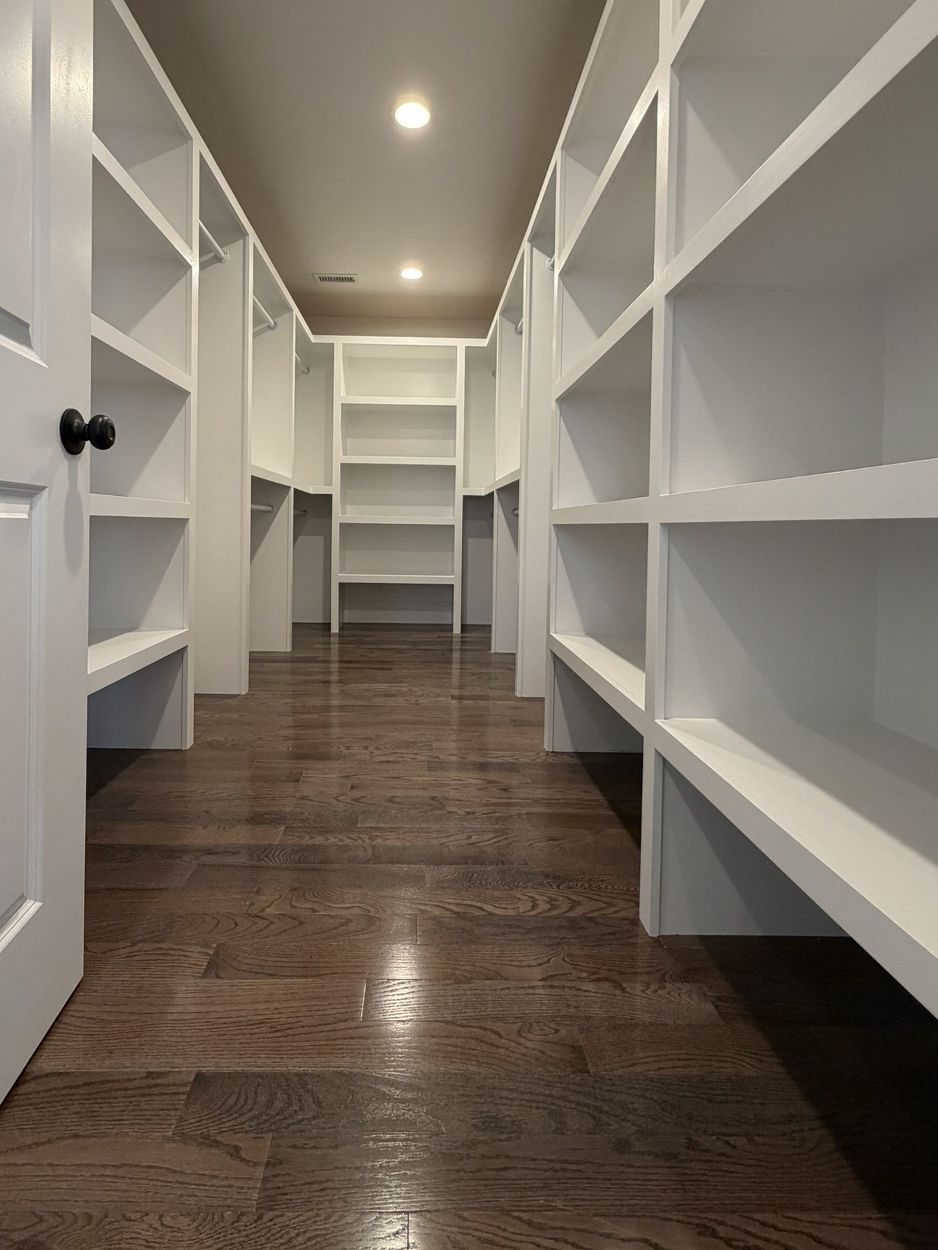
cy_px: 540
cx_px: 426
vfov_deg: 93.9
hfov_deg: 77.9
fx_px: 578
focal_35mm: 16
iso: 250
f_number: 2.2
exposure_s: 1/60
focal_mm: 2.22
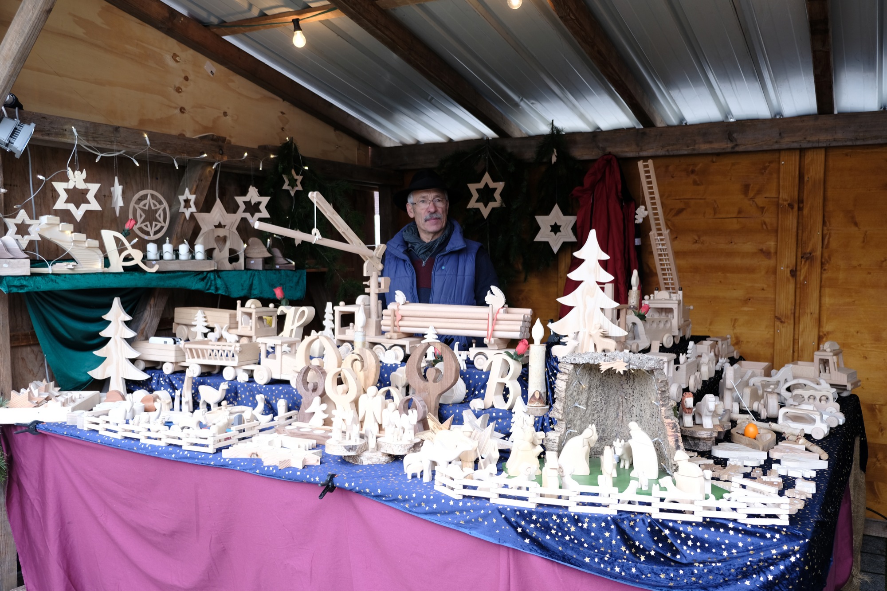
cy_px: 296
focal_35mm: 31
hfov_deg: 60.3
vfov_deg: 42.3
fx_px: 764
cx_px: 444
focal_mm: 20.5
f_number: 3.2
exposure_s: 1/70
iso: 200
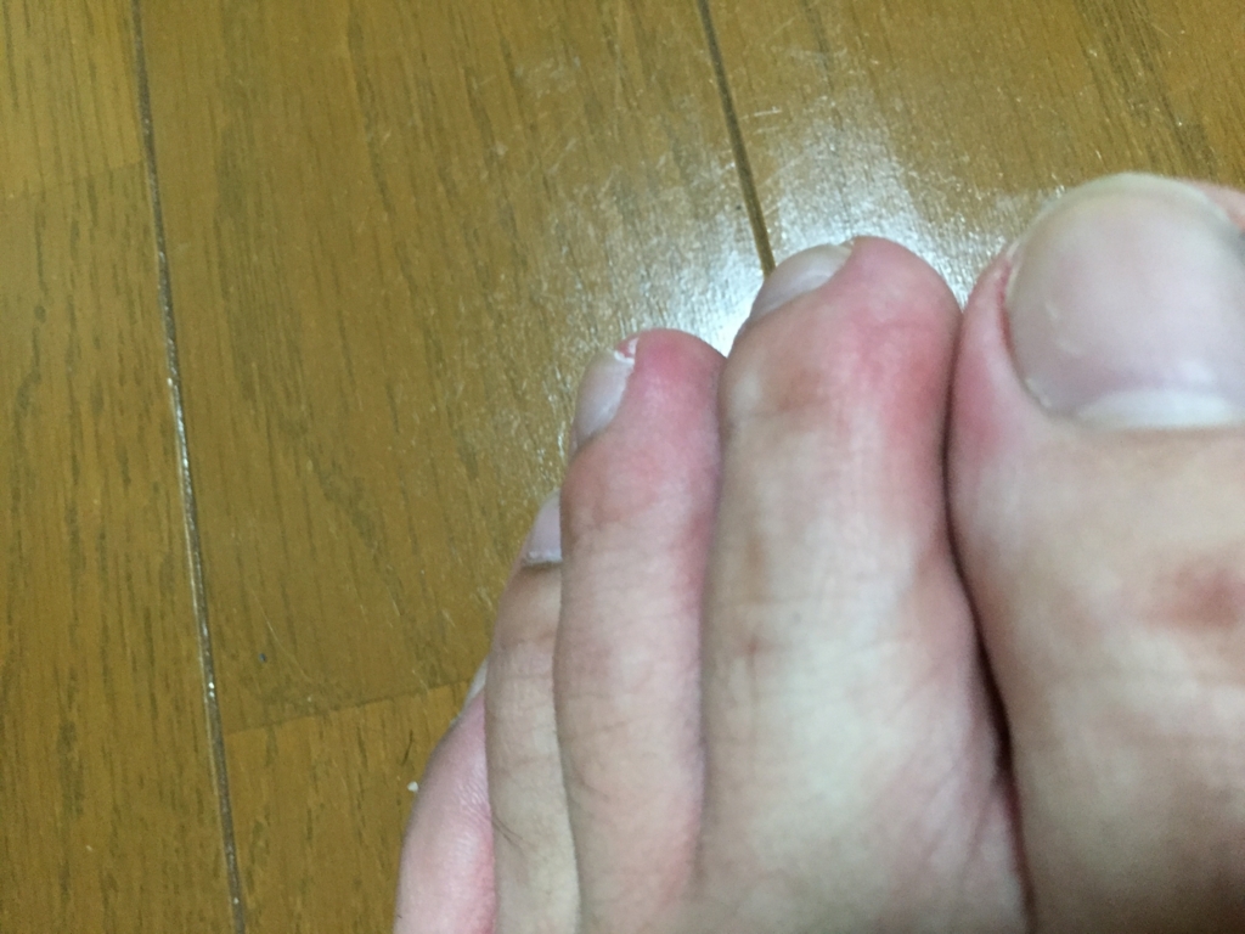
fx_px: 1043
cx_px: 622
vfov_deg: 48.2
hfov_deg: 61.7
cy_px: 467
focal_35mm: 29
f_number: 2.2
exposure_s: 1/17
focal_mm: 4.15
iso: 250
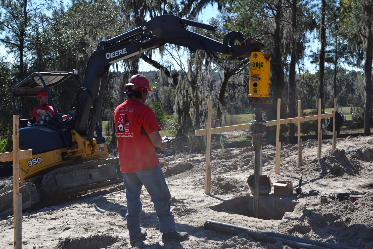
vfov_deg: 28.1
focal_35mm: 48
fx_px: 497
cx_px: 186
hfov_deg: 41.1
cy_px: 124
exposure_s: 1/200
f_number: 7.1
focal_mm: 32
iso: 100
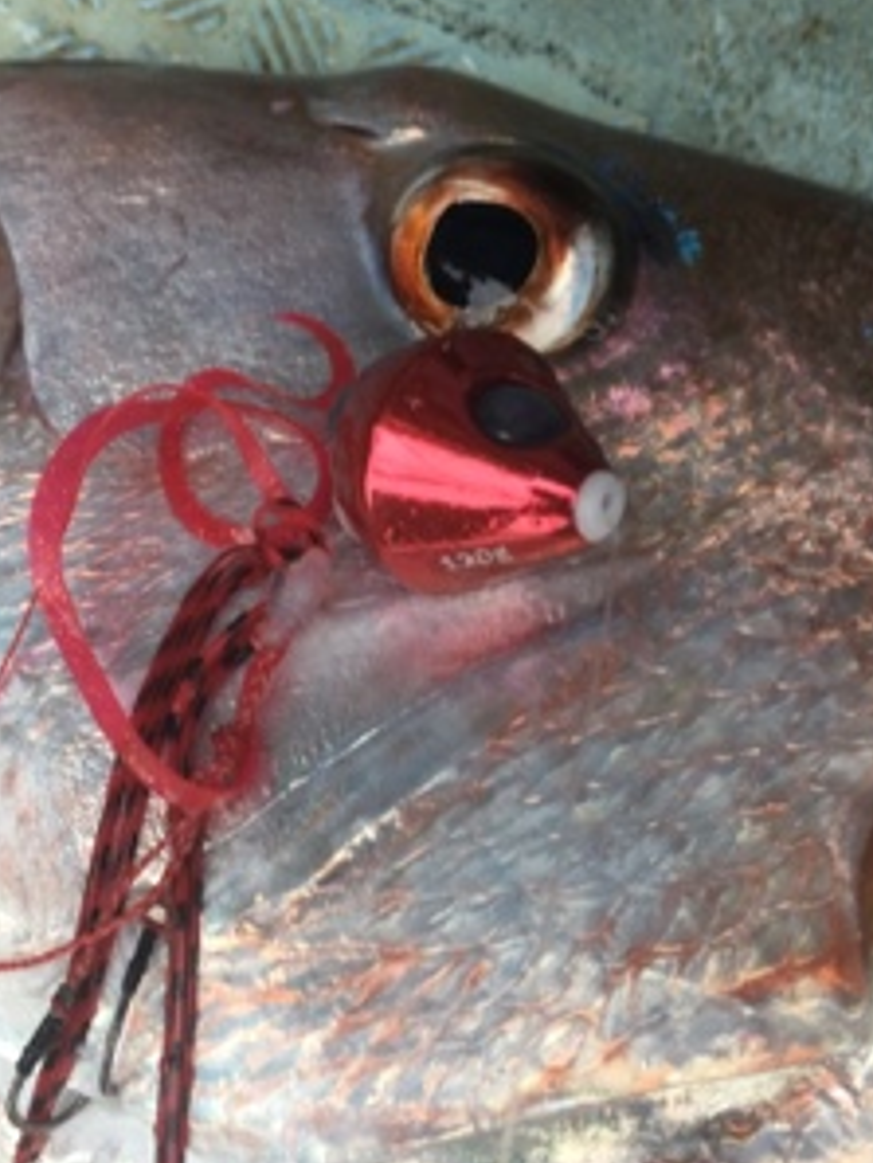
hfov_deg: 36.8
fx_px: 1310
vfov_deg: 47.8
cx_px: 384
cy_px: 525
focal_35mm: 39
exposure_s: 1/120
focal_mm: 4.15
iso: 40
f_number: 2.2
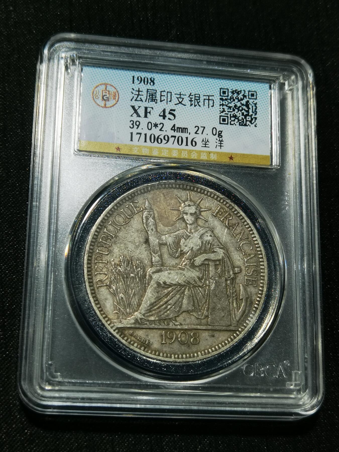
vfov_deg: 32.2
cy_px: 226
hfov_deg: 24.4
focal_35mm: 60
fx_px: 783
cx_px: 170
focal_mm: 6.67
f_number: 1.9
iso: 80
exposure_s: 1/100
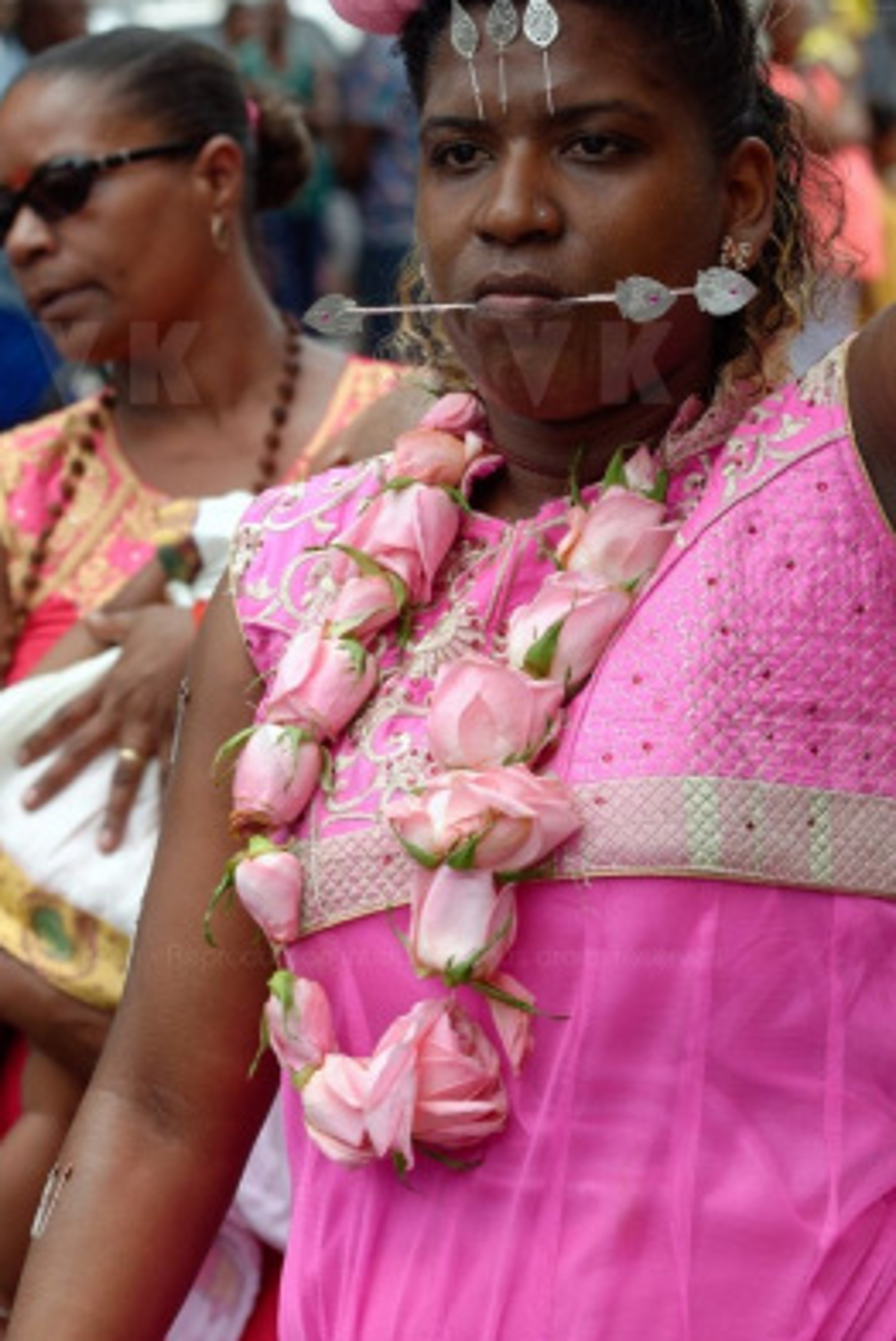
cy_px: 441
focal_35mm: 206
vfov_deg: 10.0
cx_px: 344
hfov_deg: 6.7
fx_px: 7677
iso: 200
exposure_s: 1/400
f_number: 6.3
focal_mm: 90
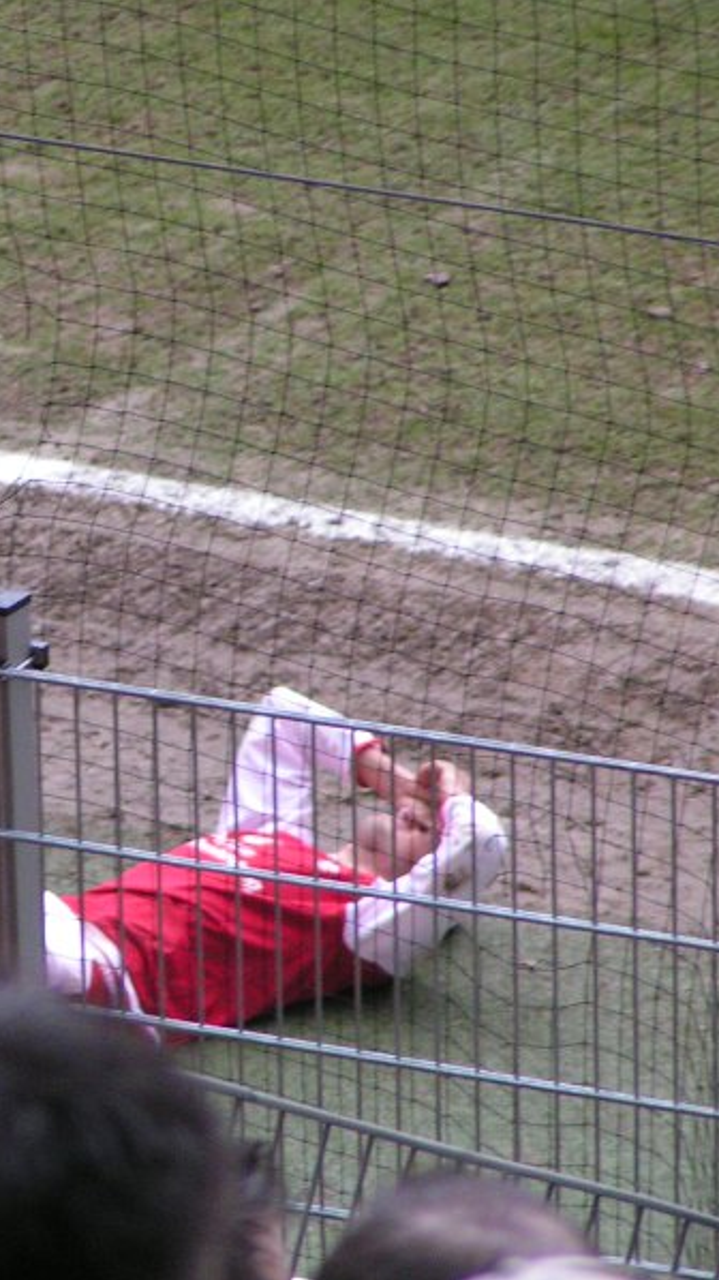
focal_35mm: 554
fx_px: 18793
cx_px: 17
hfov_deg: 2.2
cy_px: 640
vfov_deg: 3.9
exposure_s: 1/160
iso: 200
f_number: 3.5
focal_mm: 58
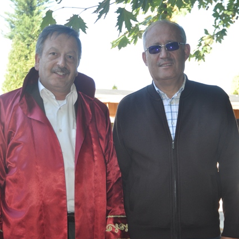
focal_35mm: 66
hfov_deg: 26.1
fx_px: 516
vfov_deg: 26.0
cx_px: 119
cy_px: 160
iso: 320
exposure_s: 1/200
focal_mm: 34
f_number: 4
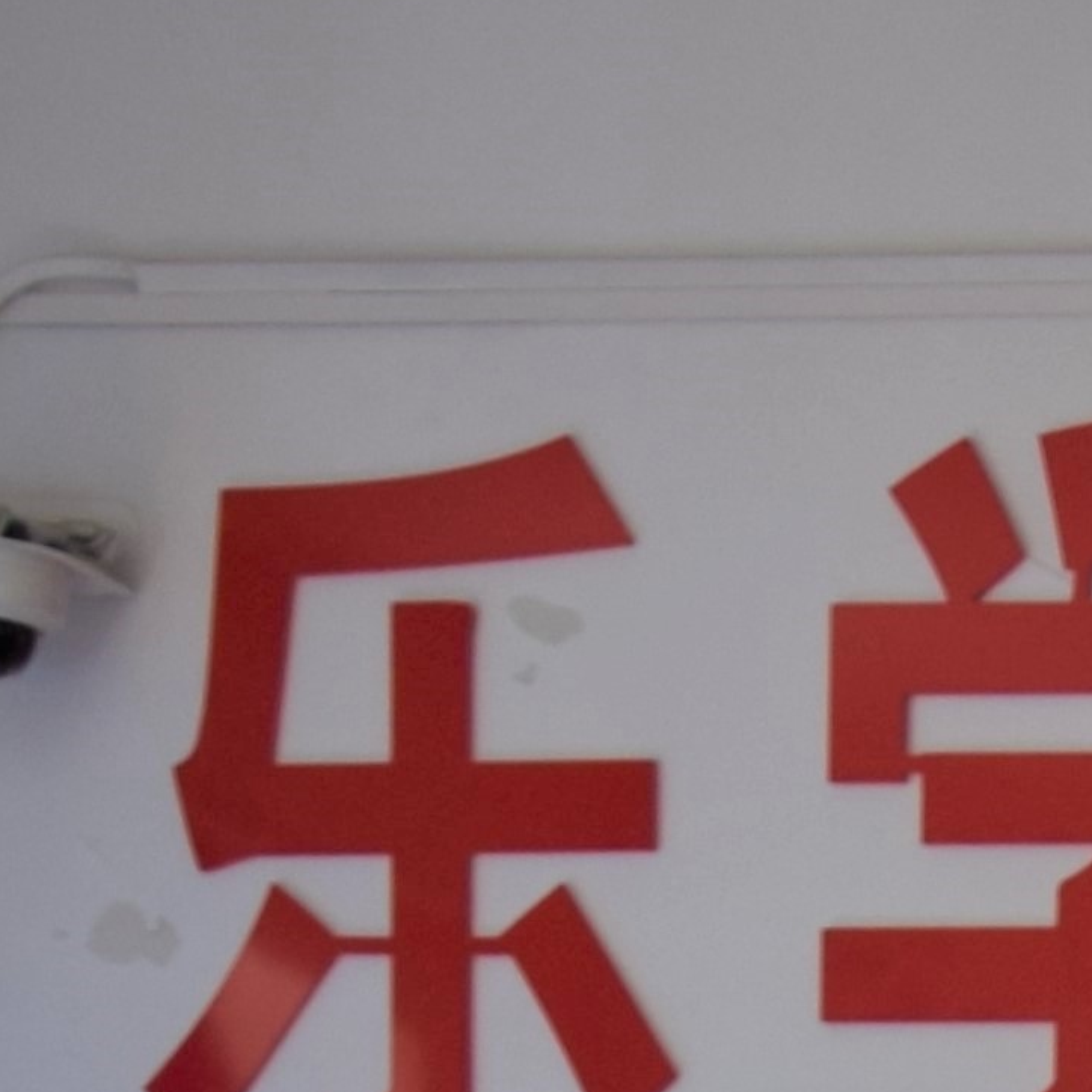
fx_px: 7616
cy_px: 2882
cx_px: 3550
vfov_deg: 7.5
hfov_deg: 7.1
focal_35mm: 213
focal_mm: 21
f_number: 3.8
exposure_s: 1/100
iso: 200
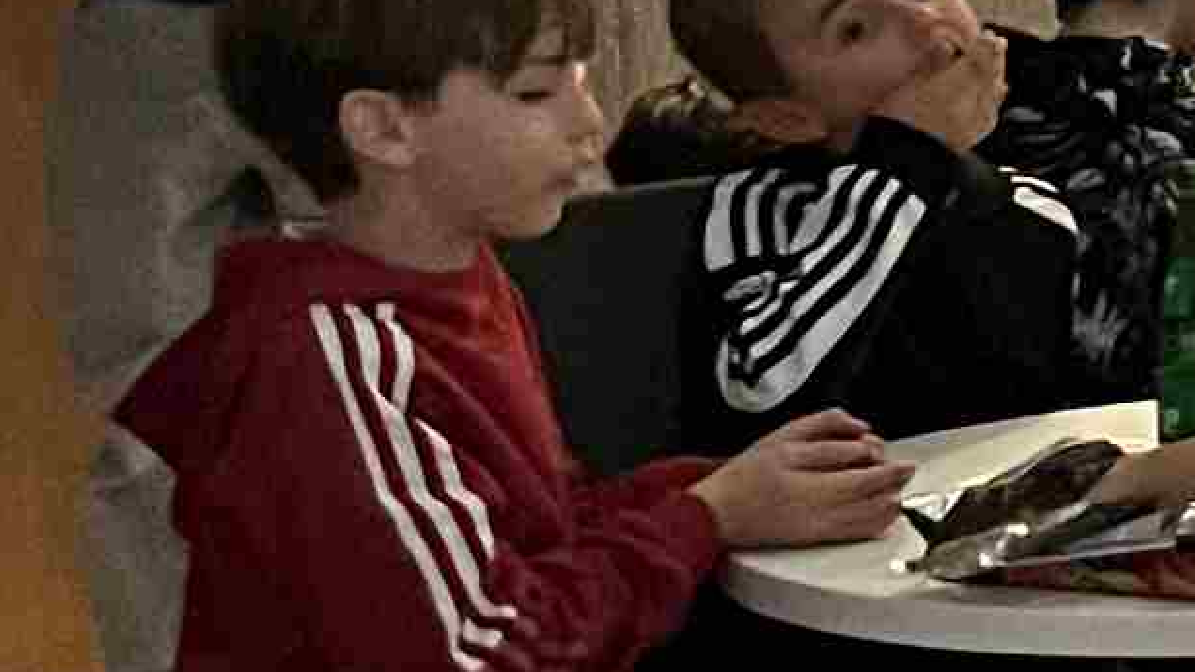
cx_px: 3157
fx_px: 5892
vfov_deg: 6.5
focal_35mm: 186
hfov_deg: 9.8
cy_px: -101
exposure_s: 1/50
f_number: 1.6
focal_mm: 5.1
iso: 500
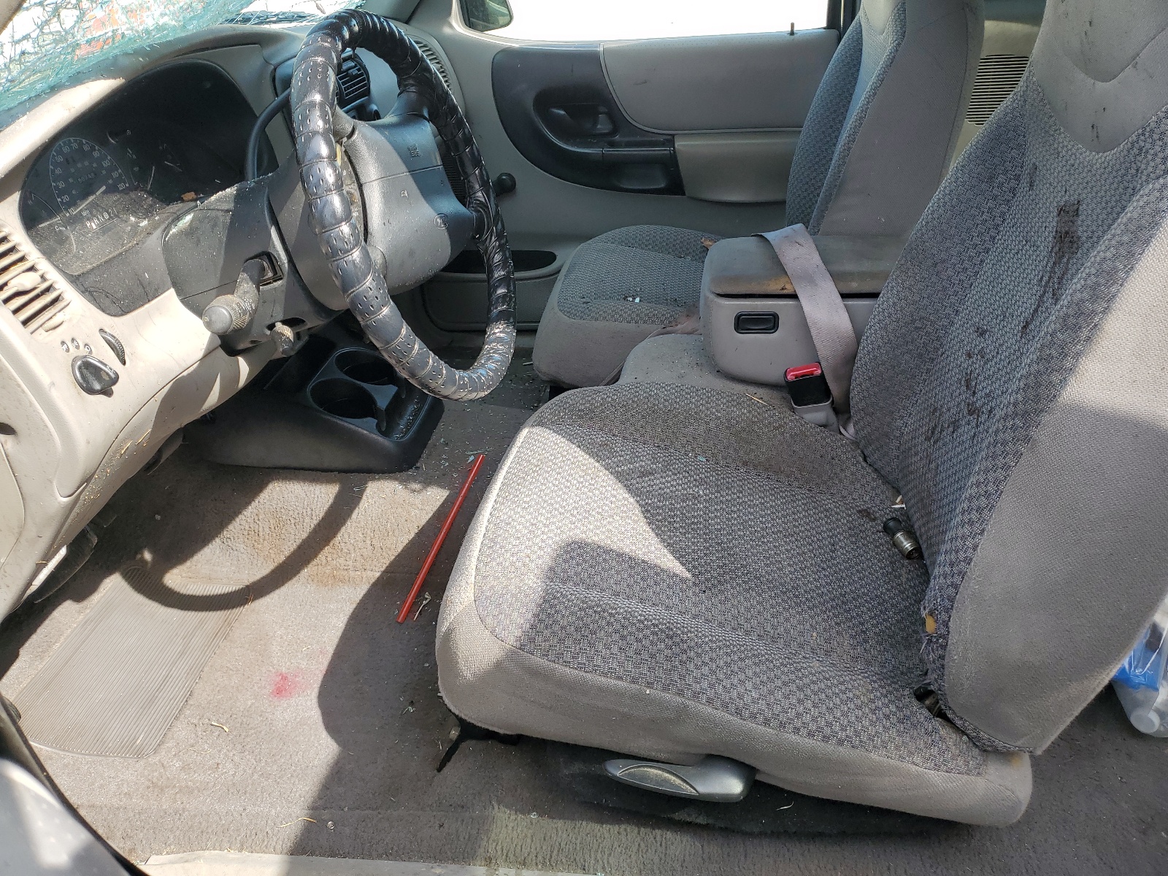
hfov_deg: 67.3
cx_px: 584
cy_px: 438
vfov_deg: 53.1
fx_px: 877
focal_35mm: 26
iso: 50
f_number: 1.5
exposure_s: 1/625
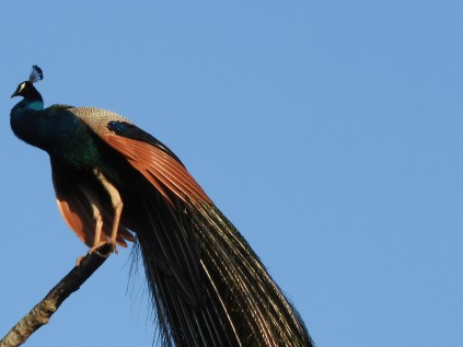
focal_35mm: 945
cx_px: 147
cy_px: 219
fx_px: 12636
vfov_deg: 1.6
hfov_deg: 2.1
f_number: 5.6
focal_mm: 89.6
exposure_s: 1/320
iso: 100
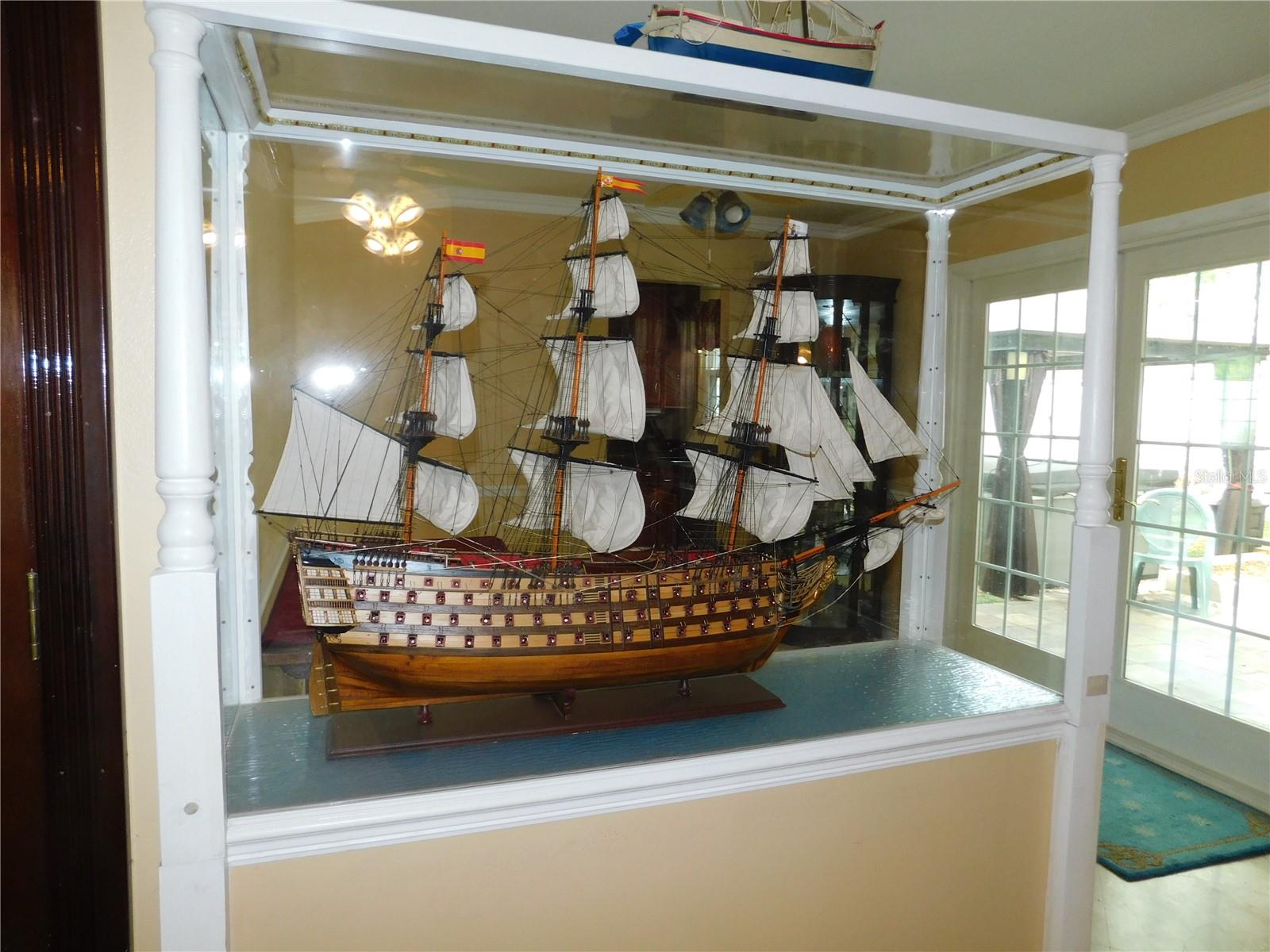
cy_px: 476
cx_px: 635
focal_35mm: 23
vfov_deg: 58.9
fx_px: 844
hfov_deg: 73.9
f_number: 3
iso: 200
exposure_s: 1/30
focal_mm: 4
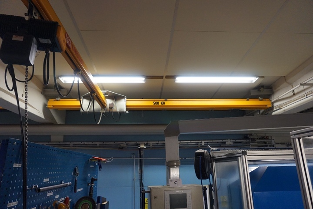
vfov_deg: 53.1
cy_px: 104
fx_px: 209
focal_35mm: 24
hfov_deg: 73.7
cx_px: 156
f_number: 4
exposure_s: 1/160
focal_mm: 16
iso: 1250
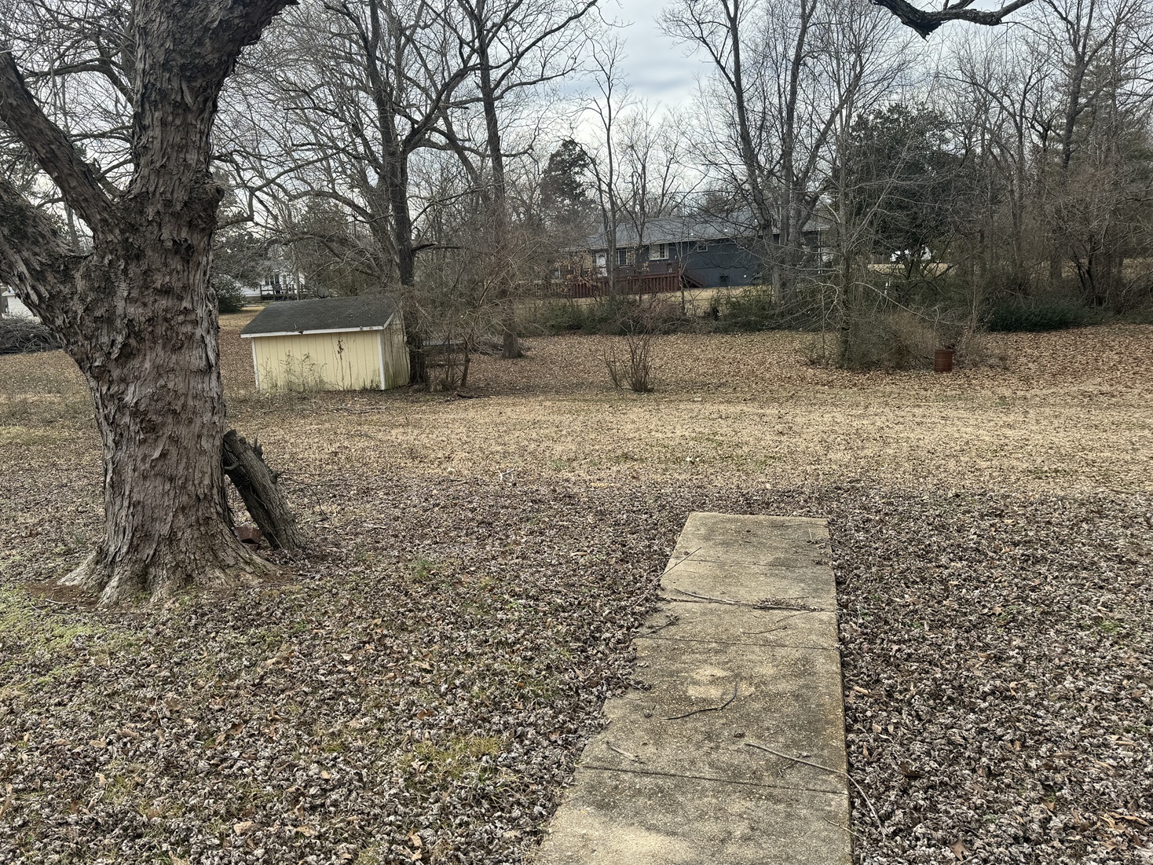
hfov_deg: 63.1
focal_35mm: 28
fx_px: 933
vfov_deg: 49.7
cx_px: 483
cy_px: 443
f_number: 1.78
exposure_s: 1/1678
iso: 80
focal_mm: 6.76
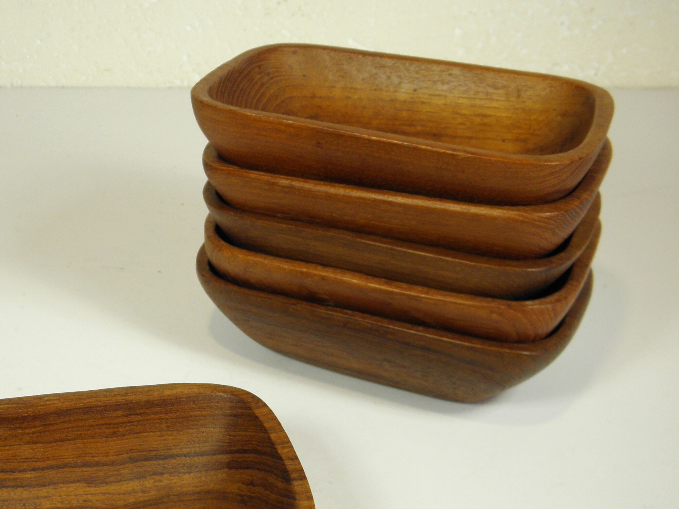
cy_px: 354
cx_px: 195
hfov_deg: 32.3
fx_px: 1157
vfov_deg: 24.6
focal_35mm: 59
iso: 100
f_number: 3.8
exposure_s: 1/80
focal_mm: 7.5
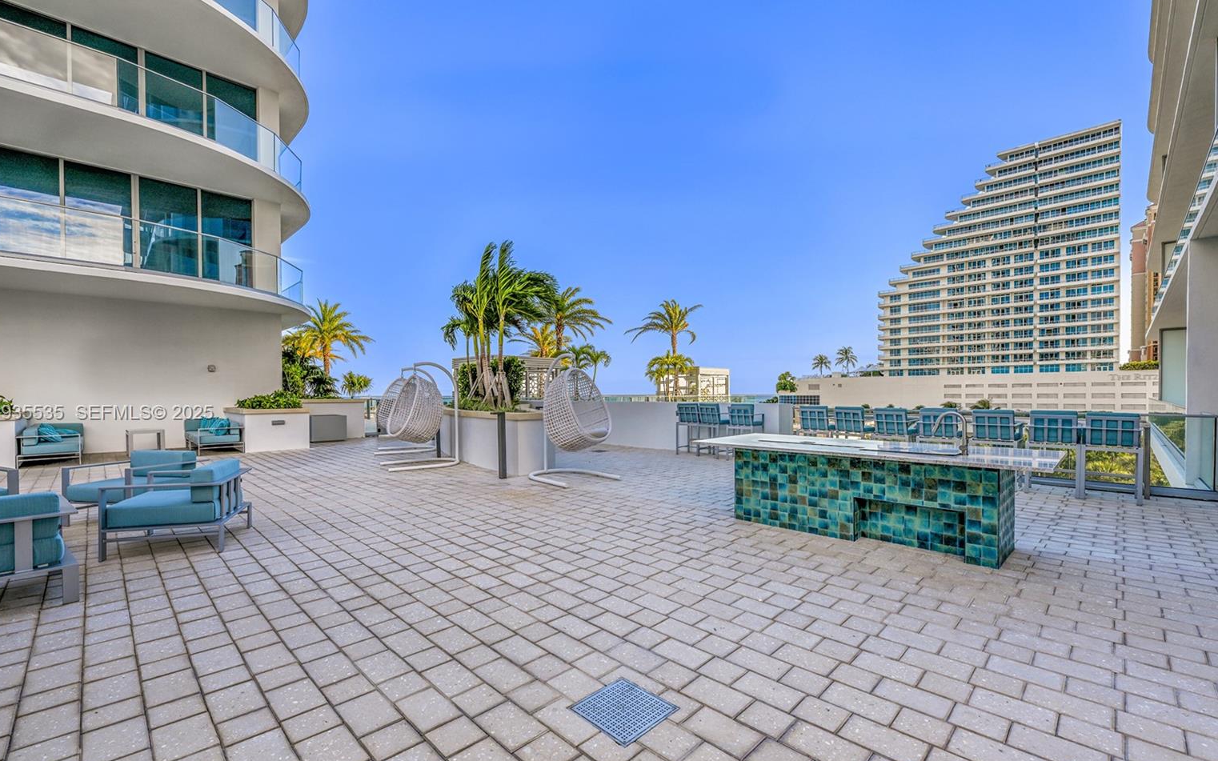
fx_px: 498
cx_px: 604
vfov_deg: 74.6
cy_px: 414
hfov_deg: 101.5
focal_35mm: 15
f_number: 10
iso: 80
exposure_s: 1/15
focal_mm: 14
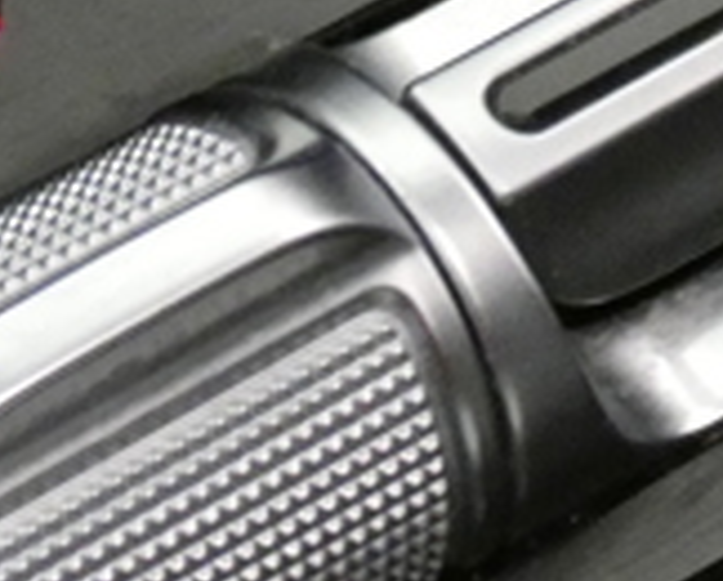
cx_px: 13
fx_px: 7413
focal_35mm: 346
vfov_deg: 4.5
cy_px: 603
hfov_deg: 5.6
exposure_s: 1/15
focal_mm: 12.9
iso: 1600
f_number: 4.3
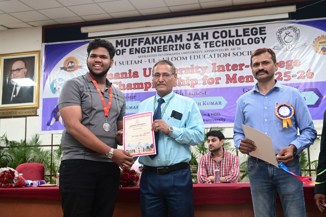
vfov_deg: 31.9
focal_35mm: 42
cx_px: 163
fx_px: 380
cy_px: 108
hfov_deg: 46.4
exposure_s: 1/125
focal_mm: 42
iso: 2000
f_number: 4
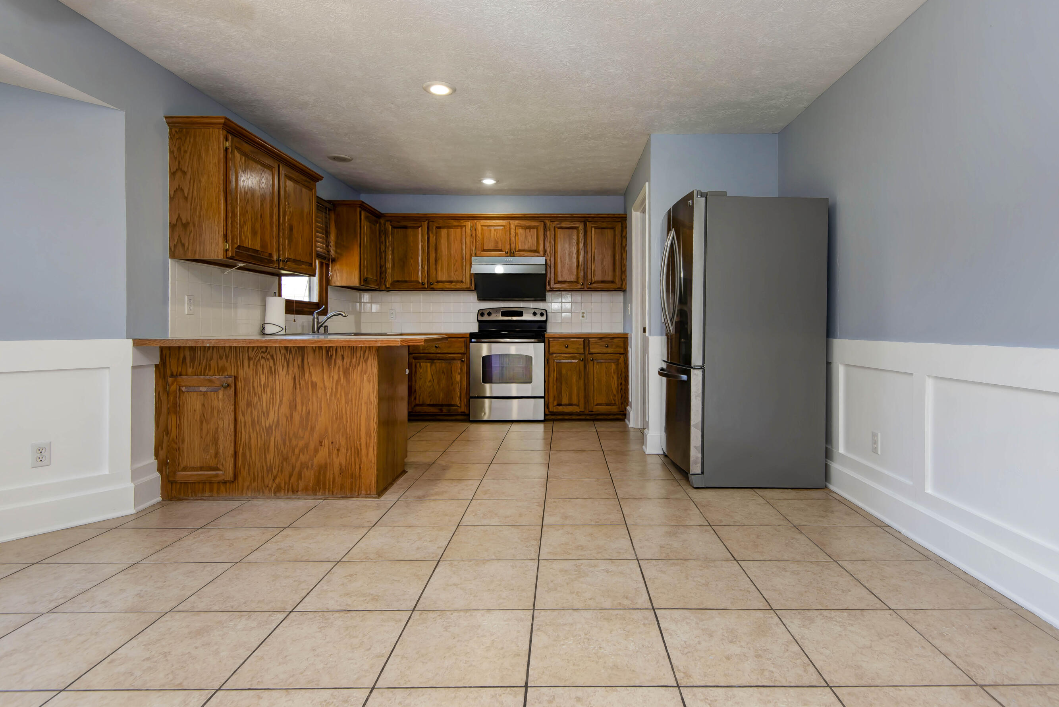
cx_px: 583
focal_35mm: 18
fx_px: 530
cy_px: 323
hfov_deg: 89.7
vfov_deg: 67.3
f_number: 6.3
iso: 160
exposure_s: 1/25
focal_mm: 16
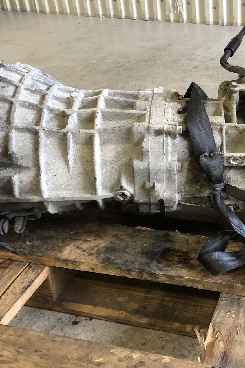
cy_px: 169
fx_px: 480
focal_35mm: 47
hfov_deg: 27.7
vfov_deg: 41.9
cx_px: 218
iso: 64
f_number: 1.8
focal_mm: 3.99
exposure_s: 1/17
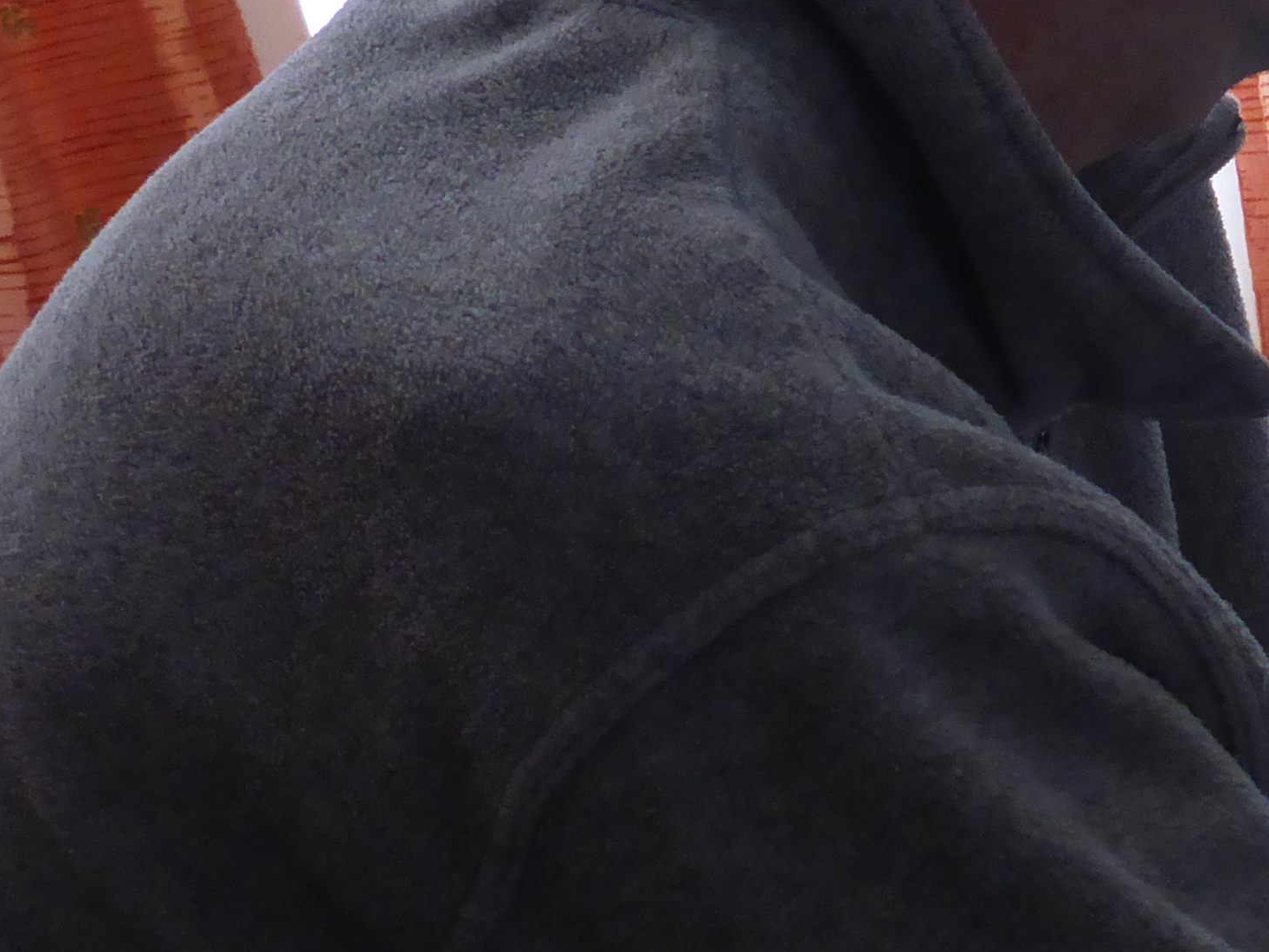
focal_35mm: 88
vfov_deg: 16.8
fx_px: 3227
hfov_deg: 19.8
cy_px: 326
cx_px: 1802
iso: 400
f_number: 3.3
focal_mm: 4.9
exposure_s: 1/40
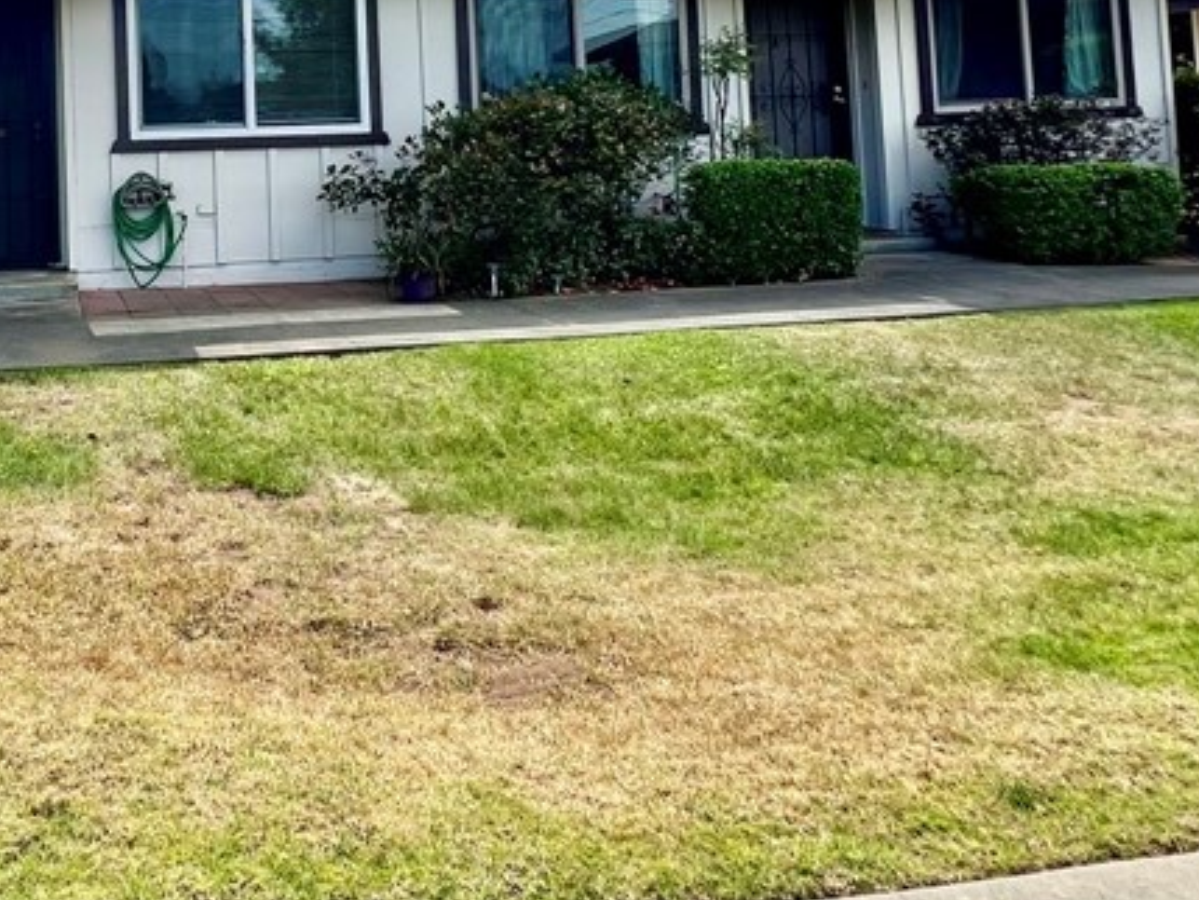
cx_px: 168
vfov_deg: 41.3
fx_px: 1074
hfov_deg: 52.7
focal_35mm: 31
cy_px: 64
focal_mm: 1.57
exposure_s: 1/1033
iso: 32
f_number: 1.8
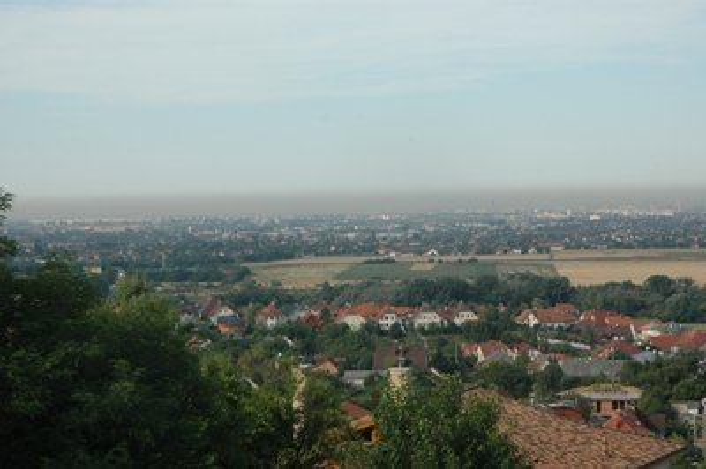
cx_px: 353
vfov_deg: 13.0
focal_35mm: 105
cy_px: 234
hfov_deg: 19.5
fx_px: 2057
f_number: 10
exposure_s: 1/400
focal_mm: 70
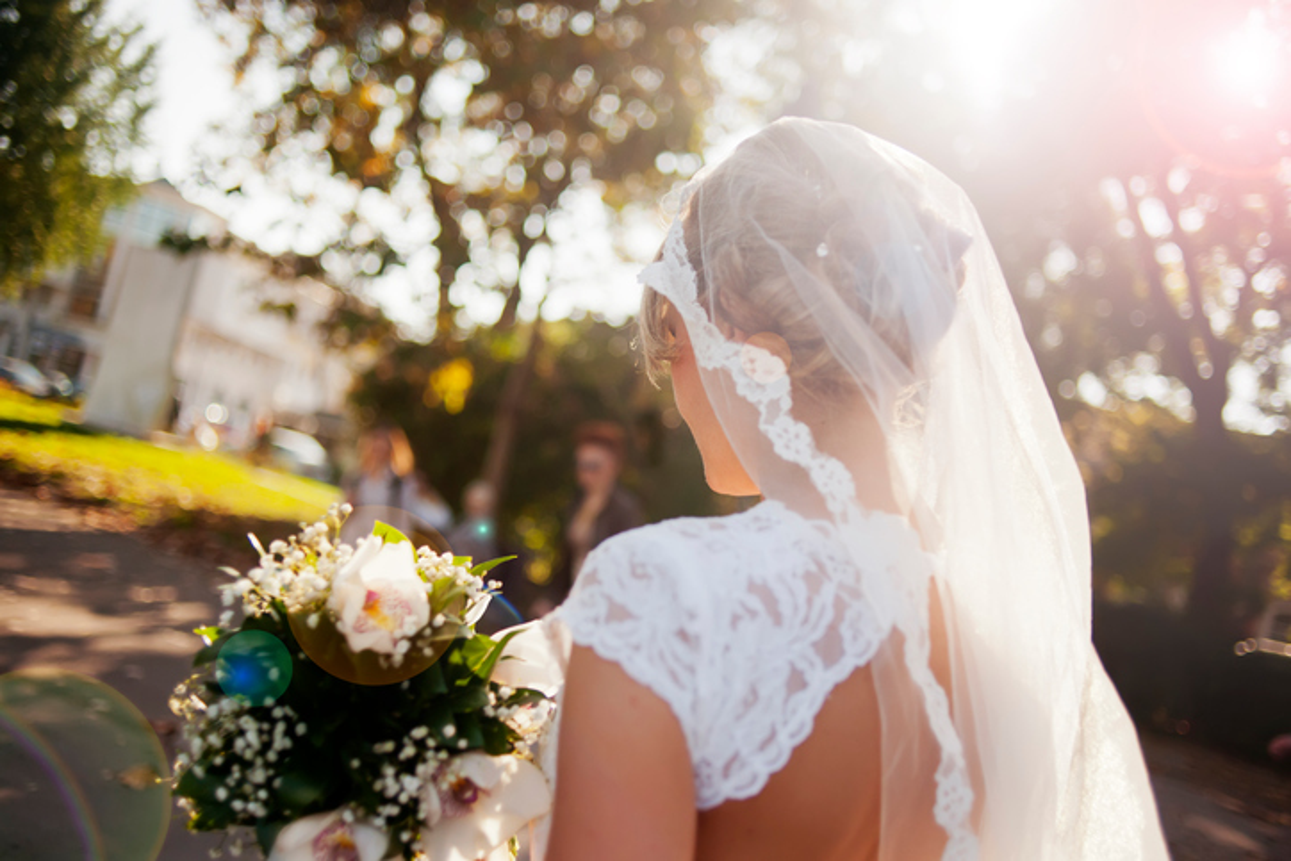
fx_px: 1255
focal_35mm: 35
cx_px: 646
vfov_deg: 37.9
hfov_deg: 54.4
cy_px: 430
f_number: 2.5
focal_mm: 35
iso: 320
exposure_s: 1/5000
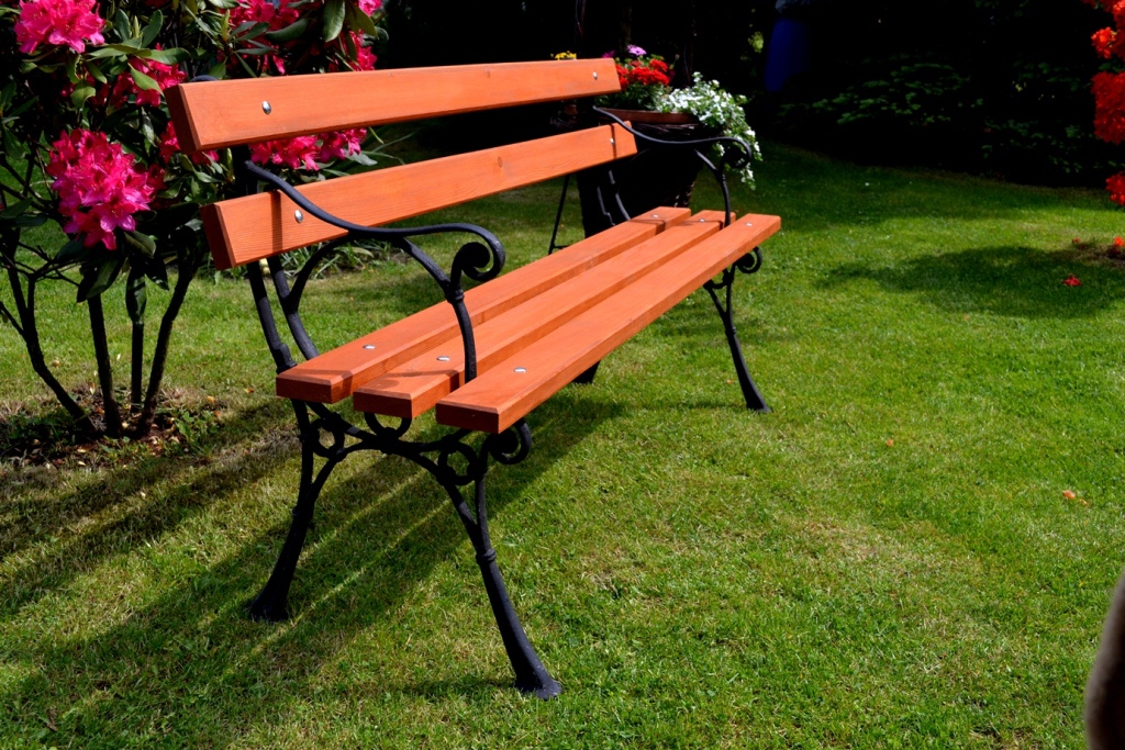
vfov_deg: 36.9
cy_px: 375
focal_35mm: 36
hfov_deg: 53.1
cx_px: 562
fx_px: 1125
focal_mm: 24
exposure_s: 1/160
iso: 100
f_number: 6.3
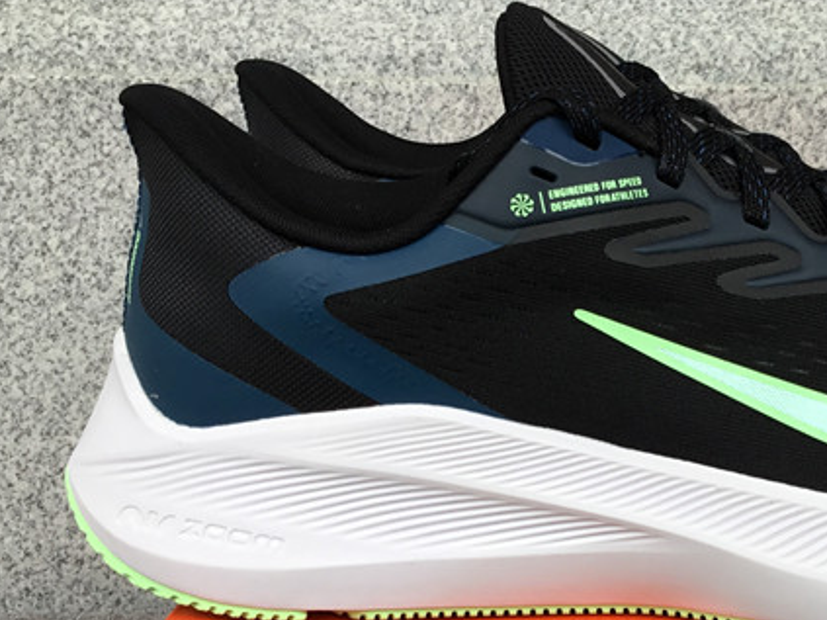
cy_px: 482
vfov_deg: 22.0
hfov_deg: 28.7
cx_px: 680
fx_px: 1576
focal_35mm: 66
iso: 25
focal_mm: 3.3
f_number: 2.4
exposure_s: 1/120
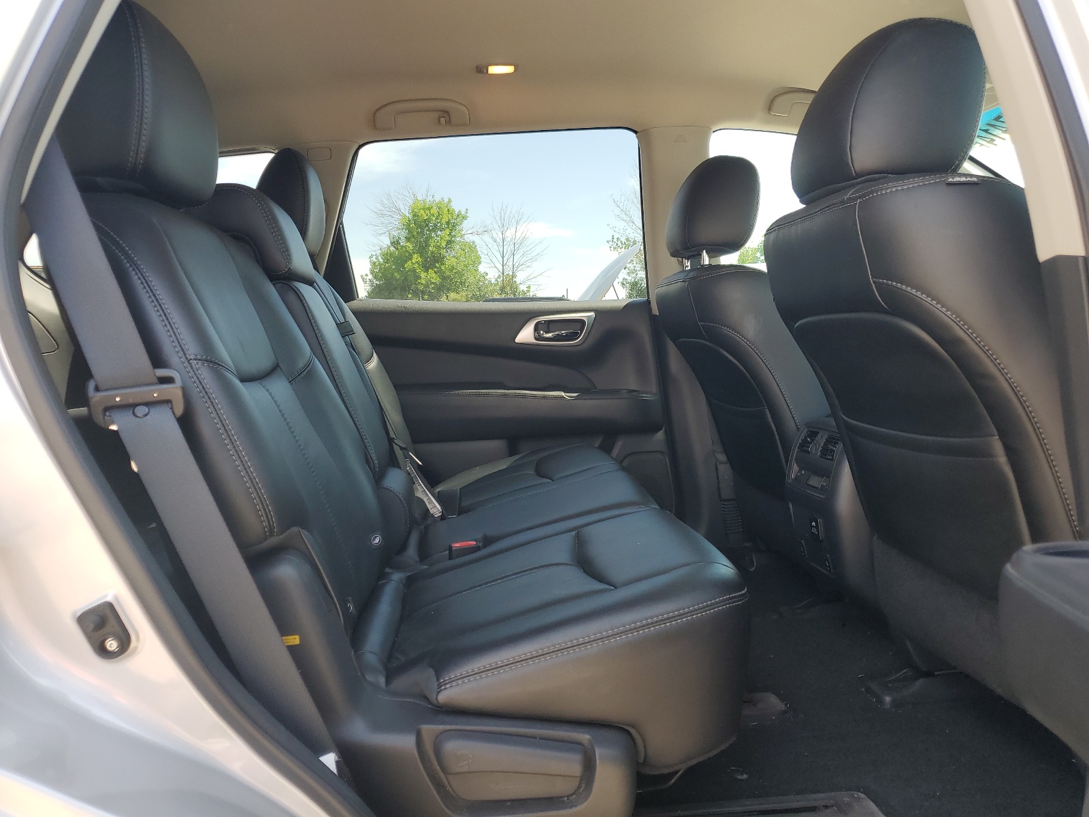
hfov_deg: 67.3
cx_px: 544
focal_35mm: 26
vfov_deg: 53.1
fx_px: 818
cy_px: 408
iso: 50
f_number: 1.5
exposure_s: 1/345
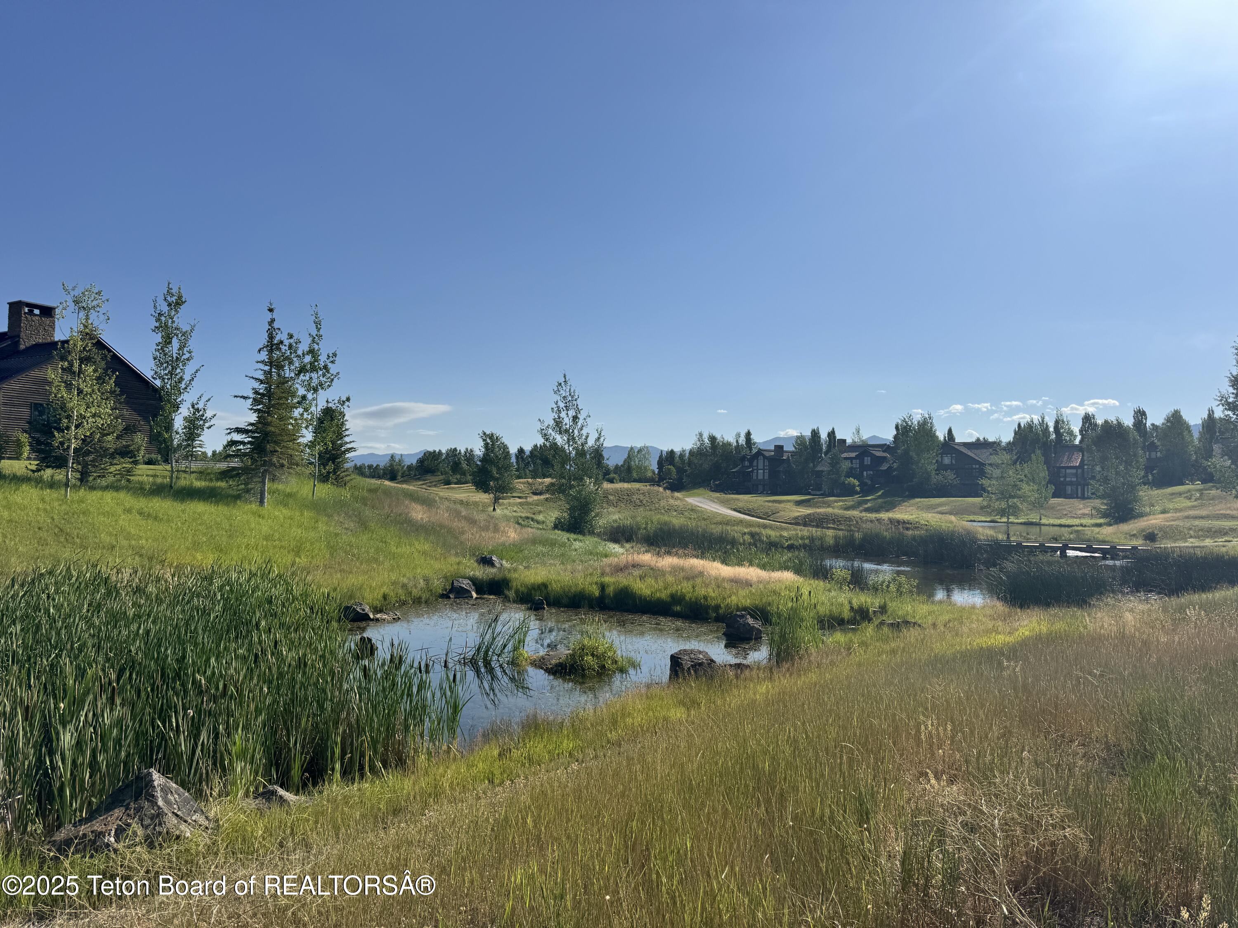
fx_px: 858
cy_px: 464
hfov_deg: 71.6
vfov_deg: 56.8
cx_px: 619
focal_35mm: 24
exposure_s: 1/10417
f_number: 1.78
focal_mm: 6.76
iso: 80
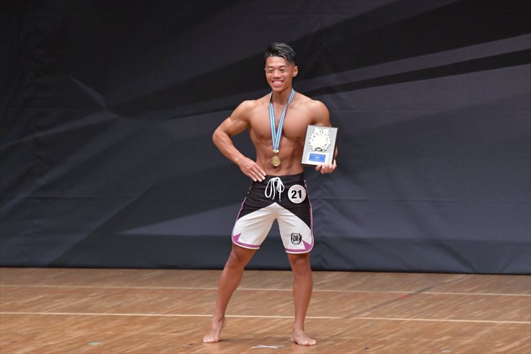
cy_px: 177
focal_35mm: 300
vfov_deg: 4.6
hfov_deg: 6.9
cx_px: 266
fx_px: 4423
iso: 6400
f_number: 5.6
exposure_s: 1/400
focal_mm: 200
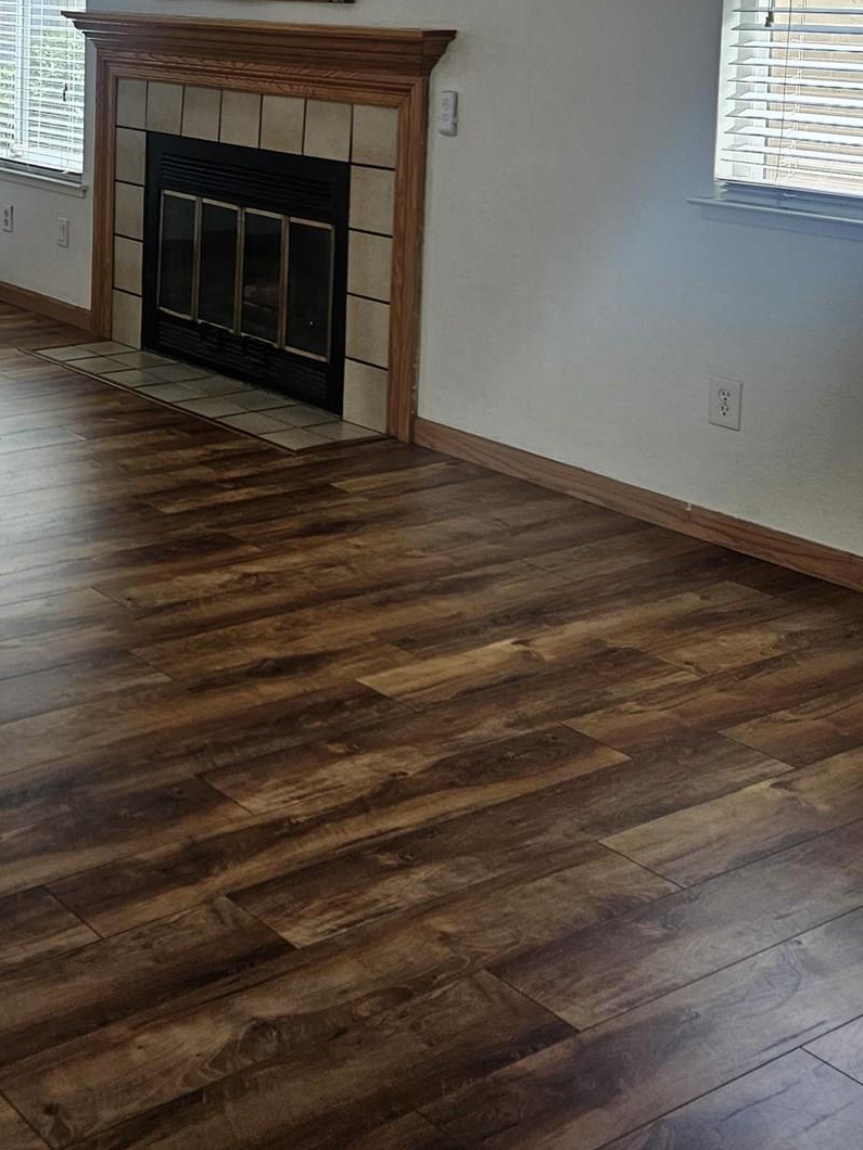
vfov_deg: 35.9
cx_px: -72
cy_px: 113
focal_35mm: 50
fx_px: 1662
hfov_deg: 26.9
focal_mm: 5.4
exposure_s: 1/120
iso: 40
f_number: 1.8
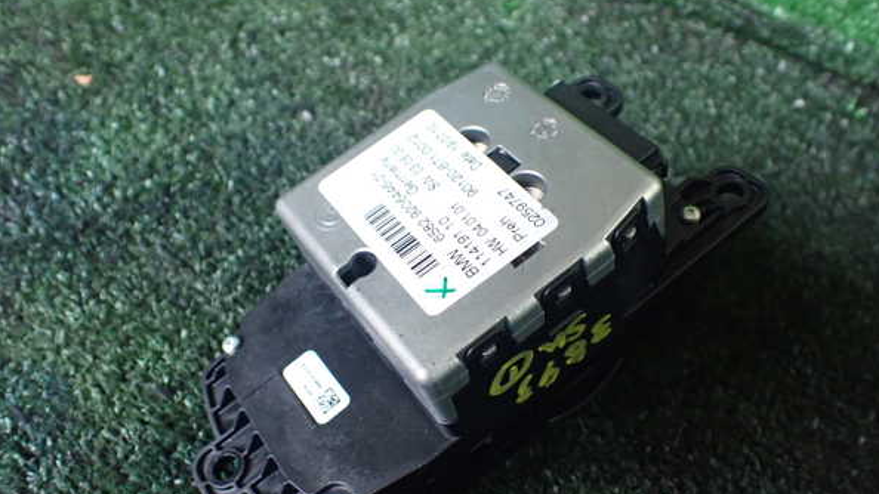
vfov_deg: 35.5
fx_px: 769
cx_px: 441
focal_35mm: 33
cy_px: 288
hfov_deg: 59.5
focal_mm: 5.4
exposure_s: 1/50
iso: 800
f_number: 2.3
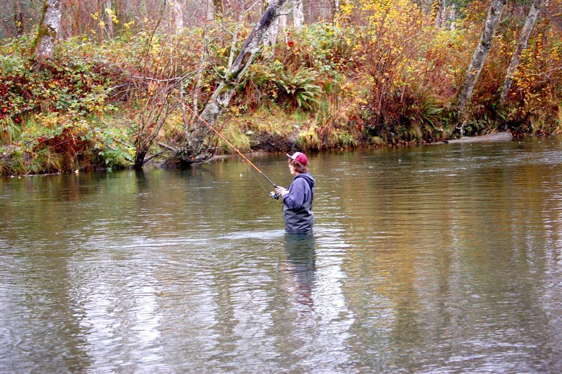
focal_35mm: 90
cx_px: 281
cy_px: 187
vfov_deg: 15.2
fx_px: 1404
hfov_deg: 22.6
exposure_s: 1/60
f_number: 4.2
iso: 500
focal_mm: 60
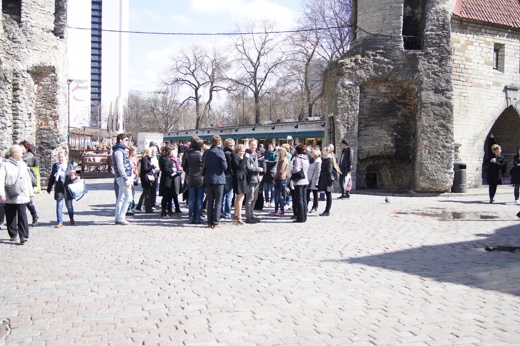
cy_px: 173
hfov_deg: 49.6
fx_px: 563
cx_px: 260
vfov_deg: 34.2
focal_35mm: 39
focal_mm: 26
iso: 100
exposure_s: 1/320
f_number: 4.5
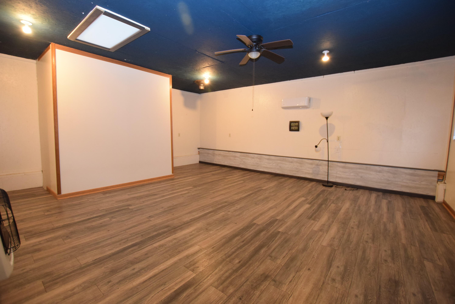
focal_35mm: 15
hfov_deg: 100.3
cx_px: 228
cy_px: 152
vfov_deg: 77.4
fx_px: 190
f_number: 3.5
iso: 2000
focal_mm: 10
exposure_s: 1/60
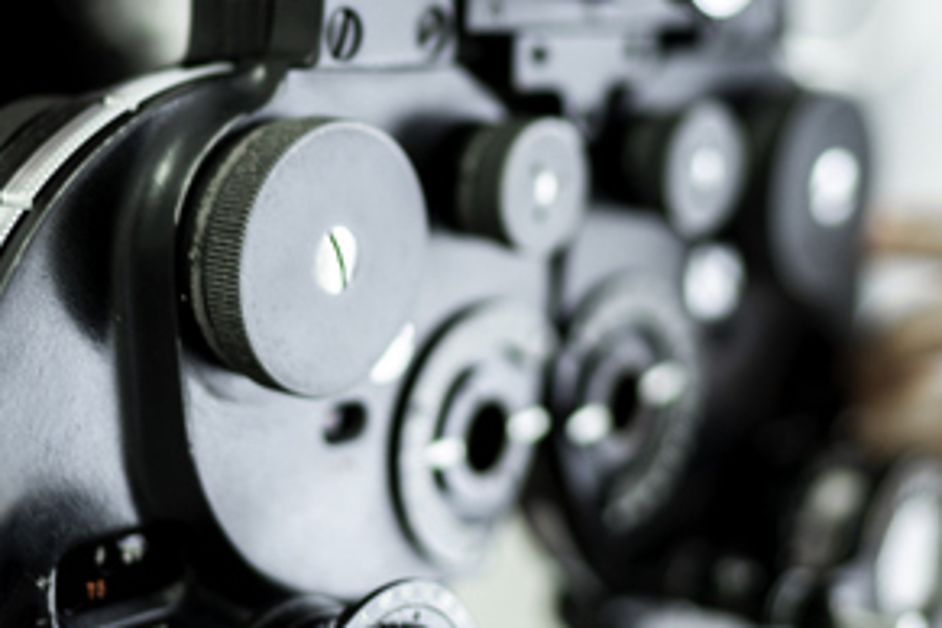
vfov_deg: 15.7
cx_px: 544
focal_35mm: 87
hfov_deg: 23.4
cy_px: 283
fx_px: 2276
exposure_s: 1/100
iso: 320
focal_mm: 35
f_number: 1.4
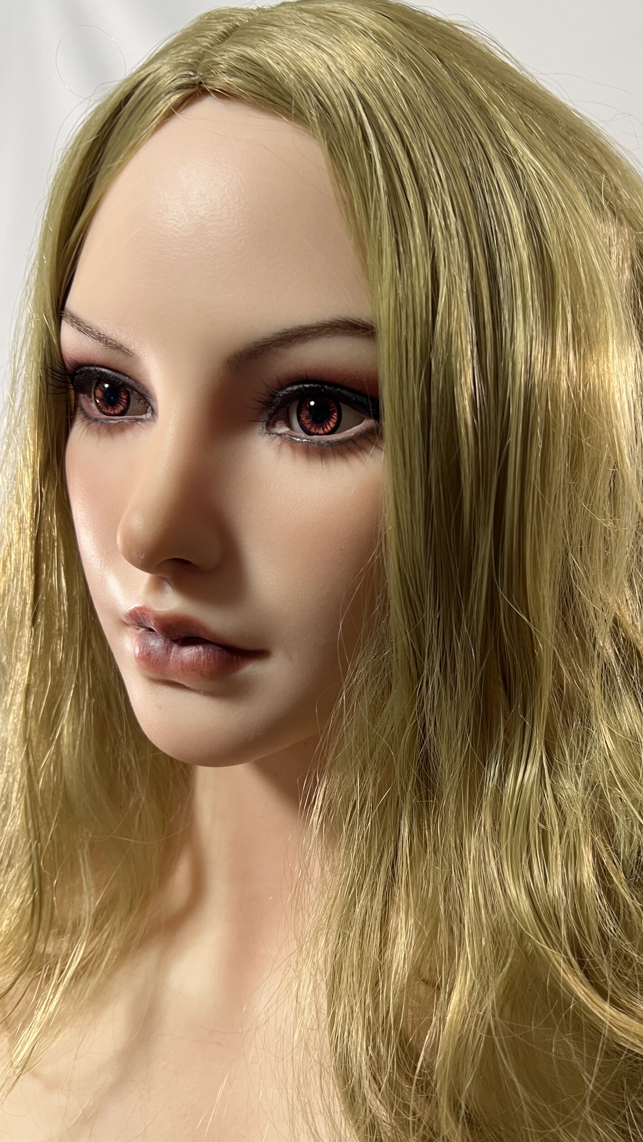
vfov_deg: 66.1
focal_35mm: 29
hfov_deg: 40.0
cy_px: 559
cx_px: 386
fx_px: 879
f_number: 1.5
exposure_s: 1/60
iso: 125
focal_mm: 5.7
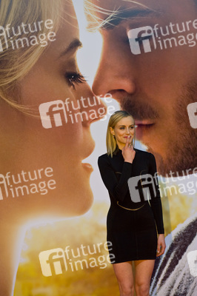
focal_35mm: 80
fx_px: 658
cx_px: 98
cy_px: 148
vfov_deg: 25.4
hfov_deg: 17.0
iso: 800
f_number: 5
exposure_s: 1/400
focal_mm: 80
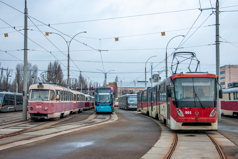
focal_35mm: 42
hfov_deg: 46.4
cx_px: 119
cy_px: 80
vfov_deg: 31.9
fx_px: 278
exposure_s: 1/60
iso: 320
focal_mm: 28
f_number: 4
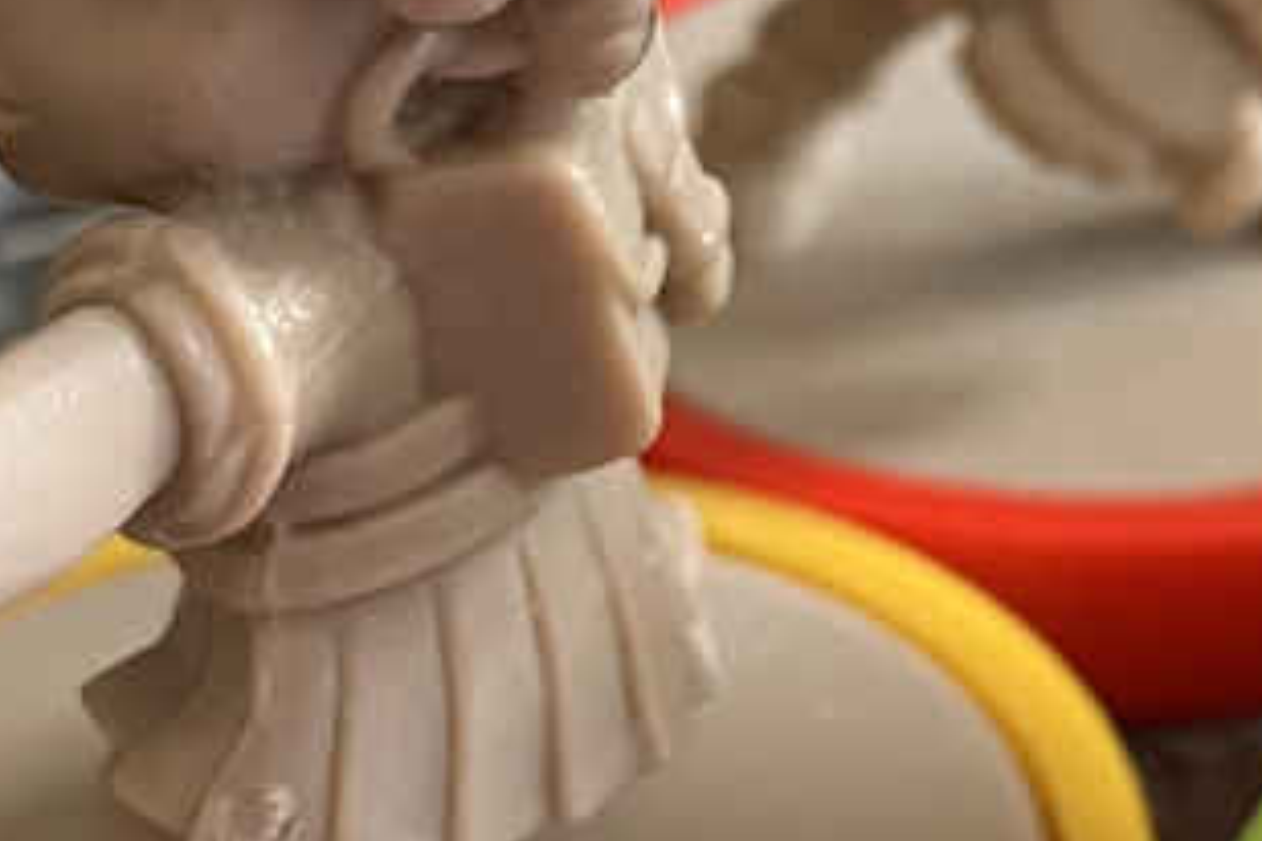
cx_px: 1252
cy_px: 86
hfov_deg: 13.3
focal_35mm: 152
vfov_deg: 9.0
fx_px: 5328
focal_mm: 3.99
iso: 80
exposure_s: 1/79
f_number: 1.8
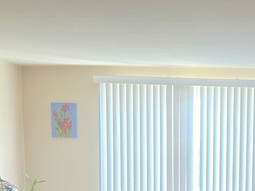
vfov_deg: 18.4
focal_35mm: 76
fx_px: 559
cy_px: 223
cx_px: 261
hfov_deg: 24.4
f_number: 1.5
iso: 125
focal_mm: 5.7
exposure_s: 1/120
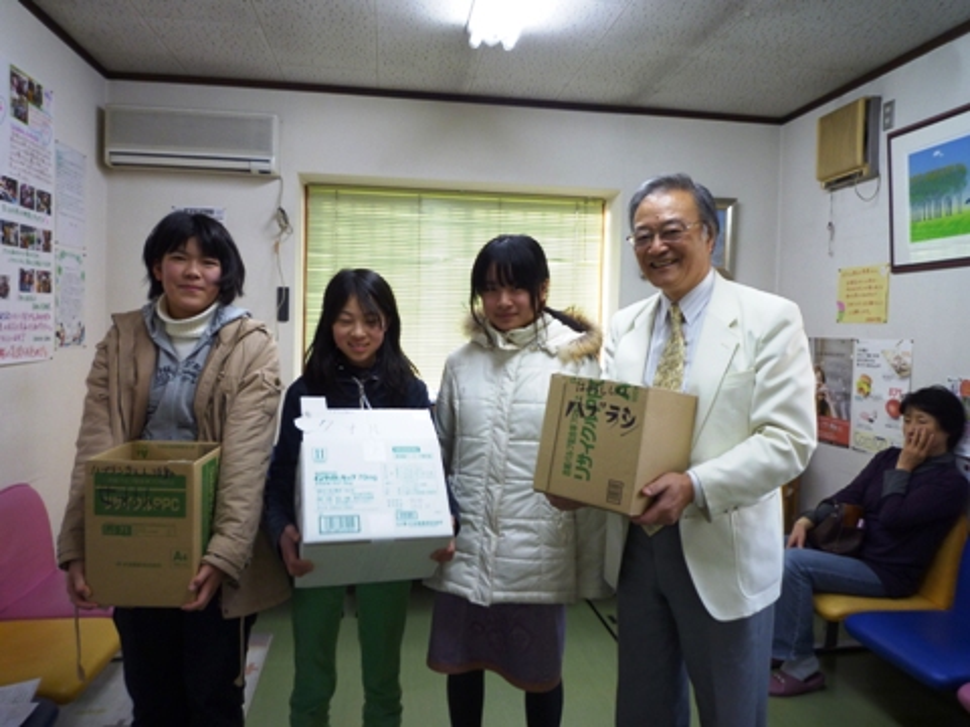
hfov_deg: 69.4
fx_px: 701
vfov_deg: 54.9
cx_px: 485
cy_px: 364
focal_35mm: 25
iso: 125
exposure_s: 1/30
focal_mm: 4.4
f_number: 2.8
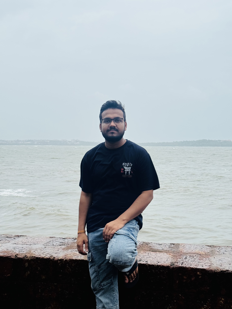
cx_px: 116
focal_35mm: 48
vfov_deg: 39.7
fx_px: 429
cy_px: 154
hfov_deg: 30.3
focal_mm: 6.76
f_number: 1.78
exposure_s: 1/7937
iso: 80
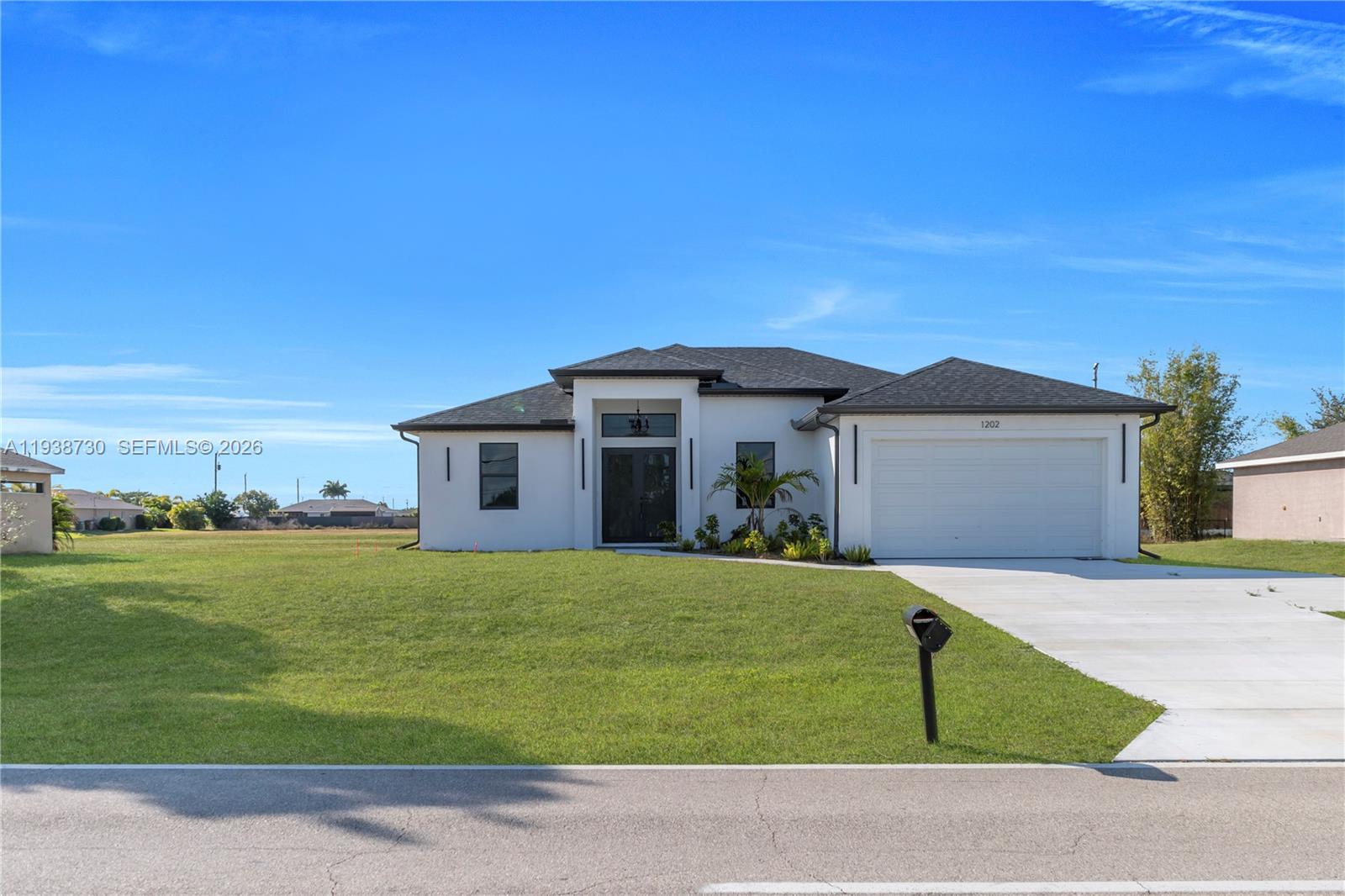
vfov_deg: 43.6
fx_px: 1121
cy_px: 448
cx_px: 672
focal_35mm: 30
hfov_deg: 61.9
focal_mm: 20
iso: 100
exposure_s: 1/400
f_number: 8
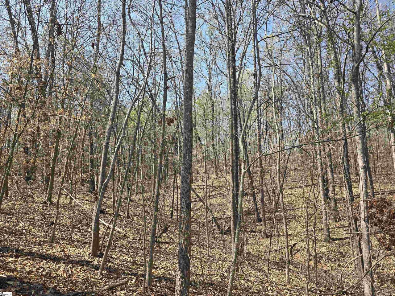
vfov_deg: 58.9
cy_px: 148
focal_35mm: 23
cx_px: 198
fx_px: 262
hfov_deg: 73.9
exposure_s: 1/363
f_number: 1.7
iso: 12
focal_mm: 6.3
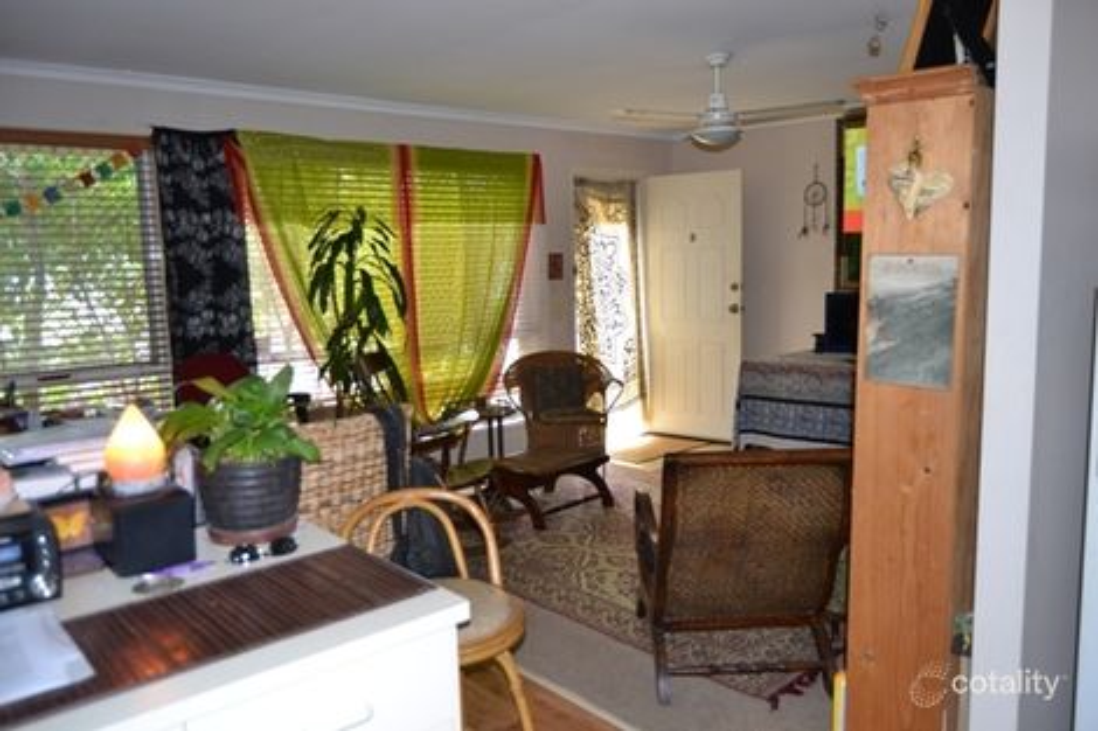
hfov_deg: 67.4
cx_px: 549
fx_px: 823
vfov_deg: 47.9
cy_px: 366
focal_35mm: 27
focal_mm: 18
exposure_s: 1/60
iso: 800
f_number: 3.5
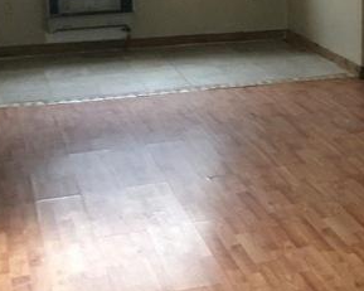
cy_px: -25
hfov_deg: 22.3
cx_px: 417
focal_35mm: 80
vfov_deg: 18.5
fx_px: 862
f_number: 2.2
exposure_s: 1/17
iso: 250
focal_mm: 4.15
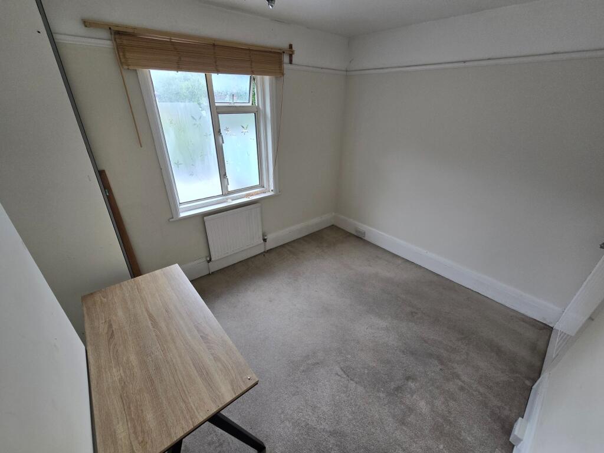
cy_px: 226
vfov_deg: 89.9
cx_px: 302
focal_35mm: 13
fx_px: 227
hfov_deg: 106.2
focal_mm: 2.2
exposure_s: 1/100
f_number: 2.2
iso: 80
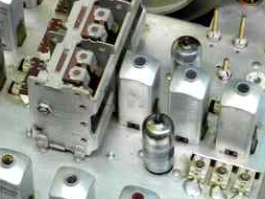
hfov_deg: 13.4
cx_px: -28
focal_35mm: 145
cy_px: -1
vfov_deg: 10.1
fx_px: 1109
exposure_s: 1/60
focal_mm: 8.1
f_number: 4.2
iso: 160
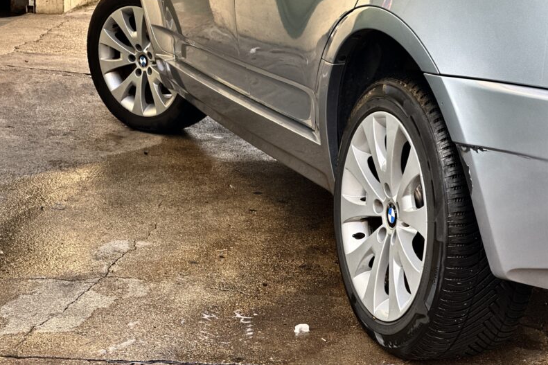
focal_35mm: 81
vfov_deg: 16.8
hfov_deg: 25.1
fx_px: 1233
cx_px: 273
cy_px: 159
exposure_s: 1/121
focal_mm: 9
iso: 80
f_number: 2.8
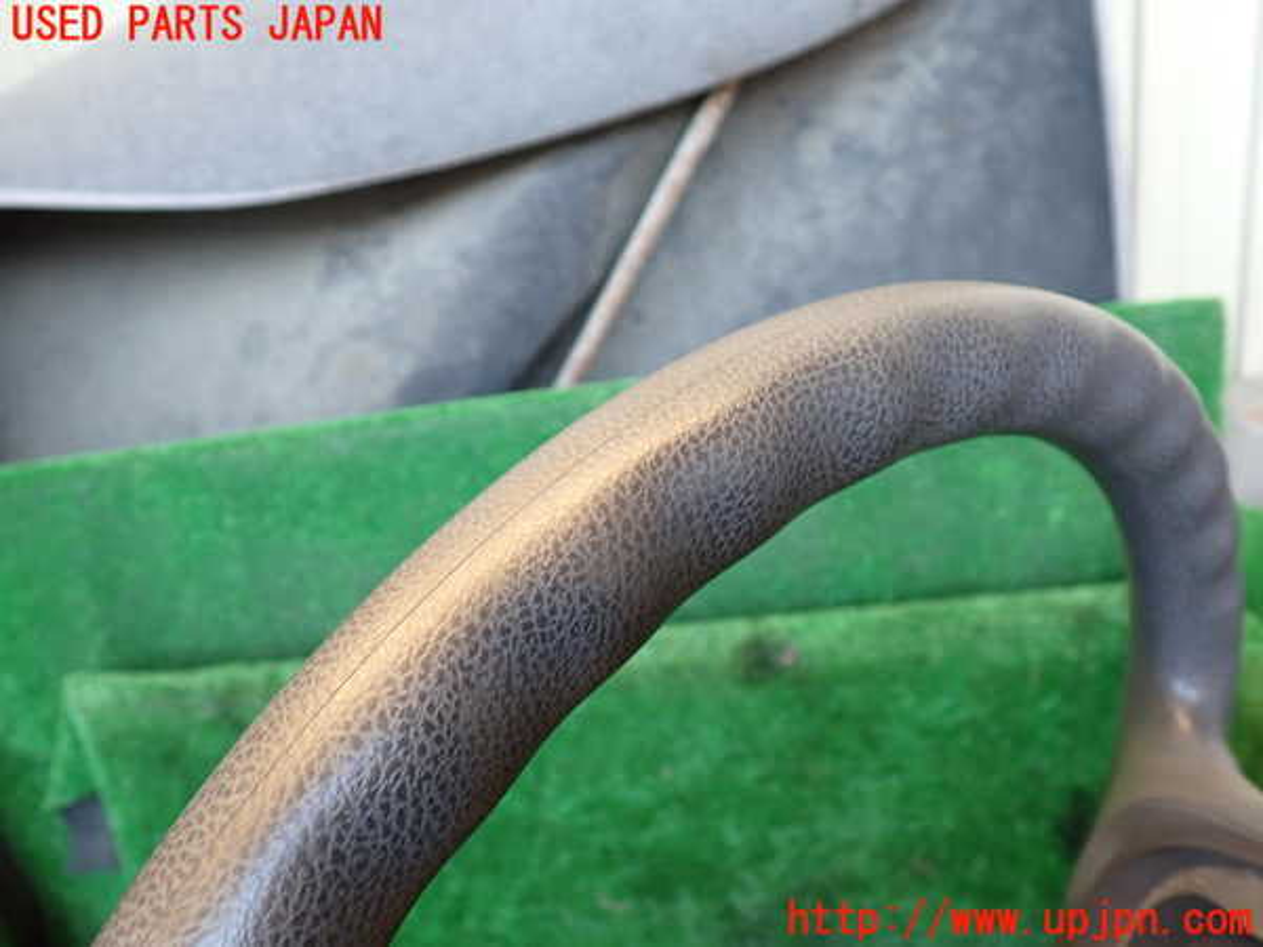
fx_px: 1095
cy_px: 474
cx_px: 632
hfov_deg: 60.0
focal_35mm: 30
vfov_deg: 46.8
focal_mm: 5.4
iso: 200
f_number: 2.3
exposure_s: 1/30
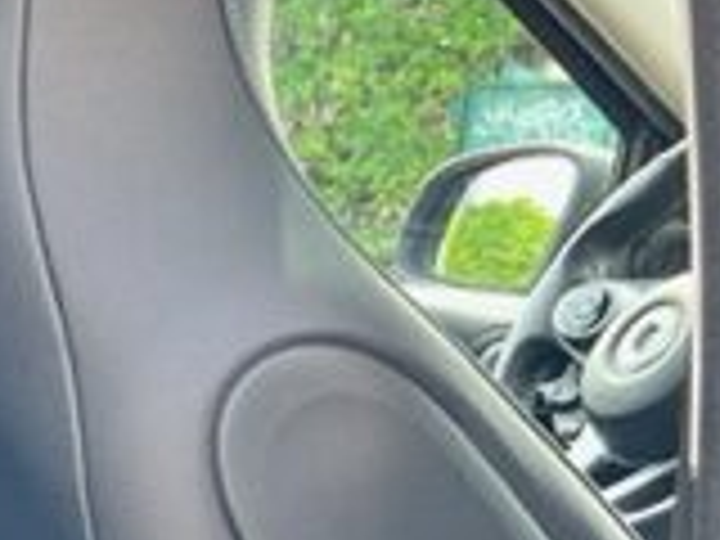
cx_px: -634
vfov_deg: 13.4
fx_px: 2163
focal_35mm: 104
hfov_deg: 15.7
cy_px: 806
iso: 64
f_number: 1.5
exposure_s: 1/155
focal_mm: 5.7
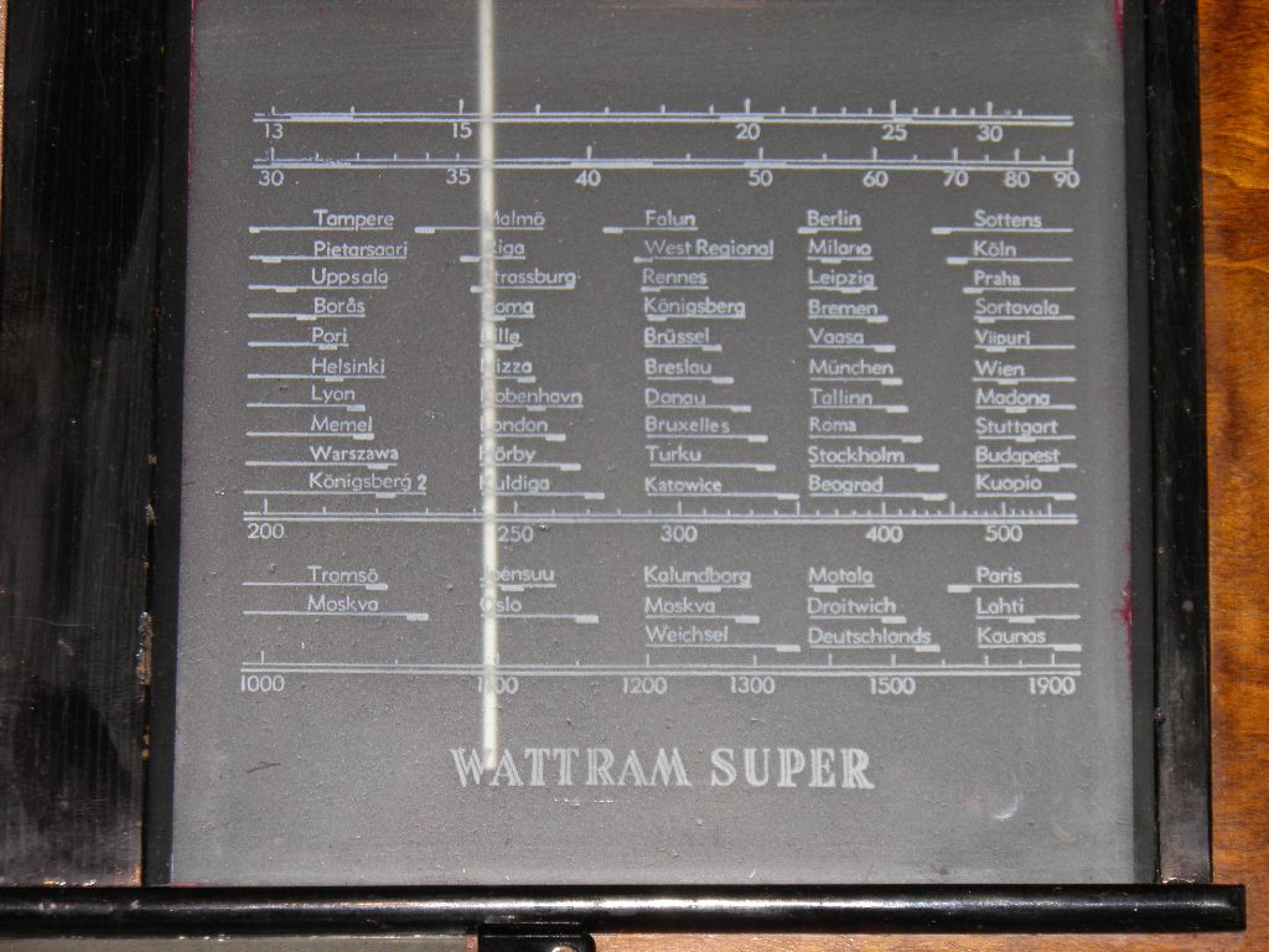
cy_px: 476
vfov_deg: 8.2
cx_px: 634
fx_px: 6672
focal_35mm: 182
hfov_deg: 10.9
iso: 100
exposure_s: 1/160
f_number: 4.1
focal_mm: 32.7
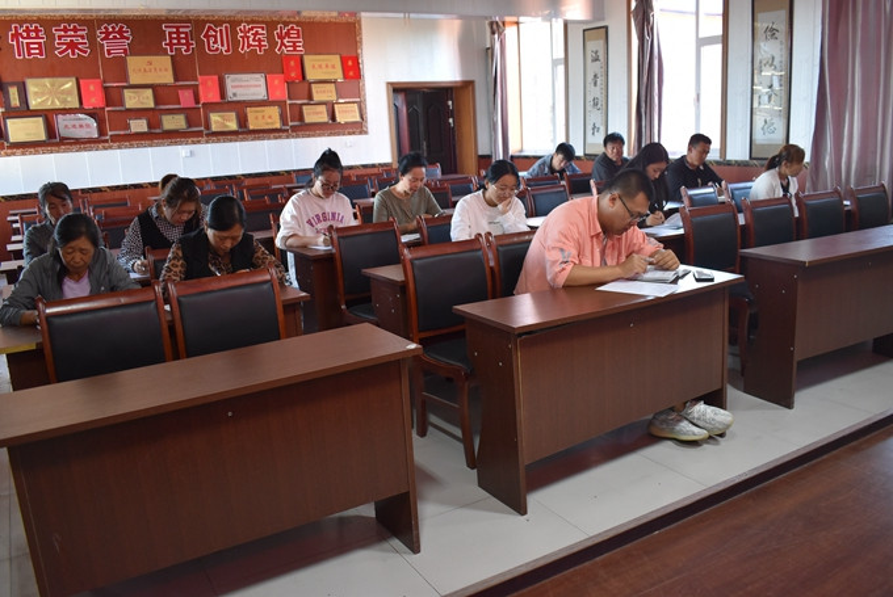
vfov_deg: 43.7
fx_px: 745
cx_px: 446
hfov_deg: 61.9
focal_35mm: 30
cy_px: 298
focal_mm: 20
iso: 1000
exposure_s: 1/60
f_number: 3.8
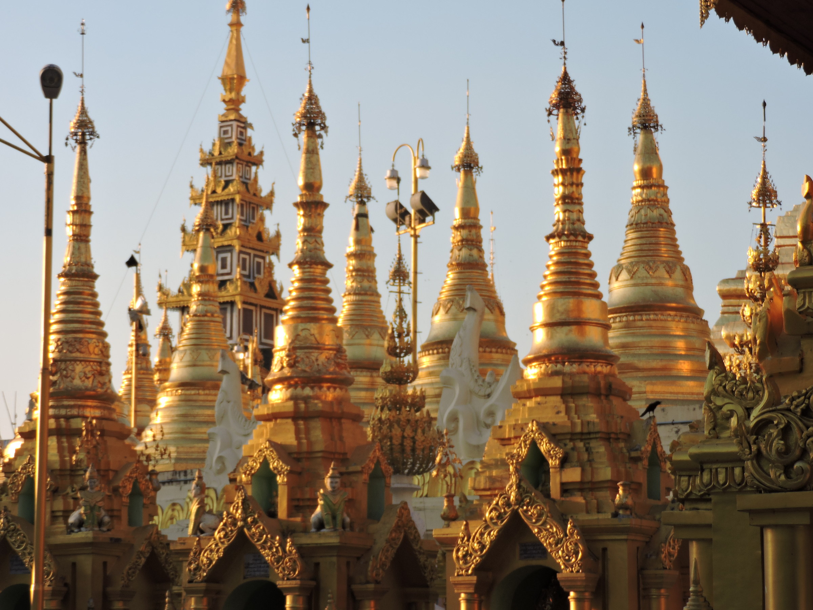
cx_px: 406
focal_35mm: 100
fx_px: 2349
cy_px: 305
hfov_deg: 19.6
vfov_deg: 14.8
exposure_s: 1/320
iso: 100
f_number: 4.1
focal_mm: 17.8
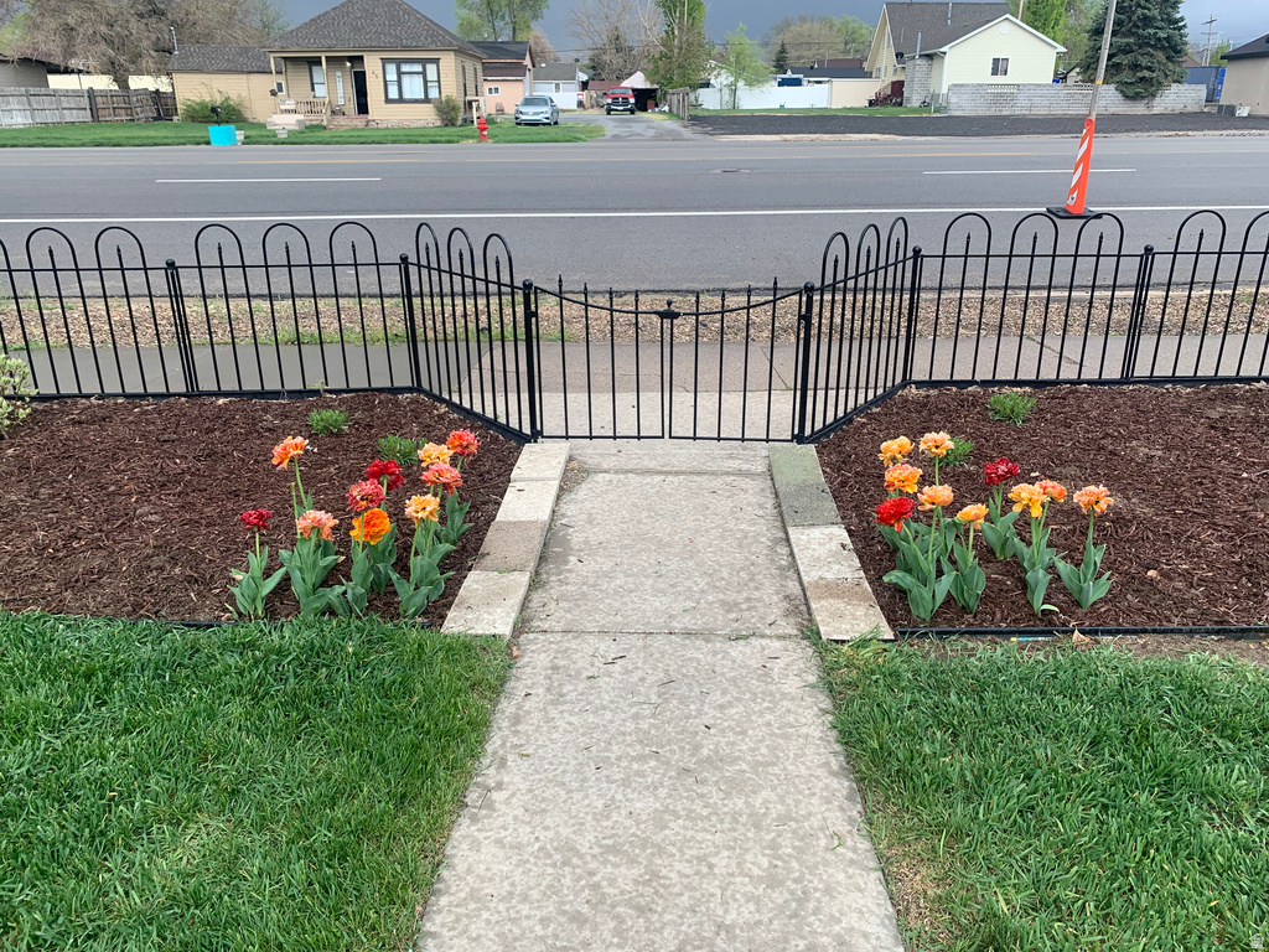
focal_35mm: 26
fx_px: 953
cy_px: 476
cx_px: 634
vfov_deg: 53.1
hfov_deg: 67.3
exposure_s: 1/232
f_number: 1.8
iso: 25
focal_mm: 4.25
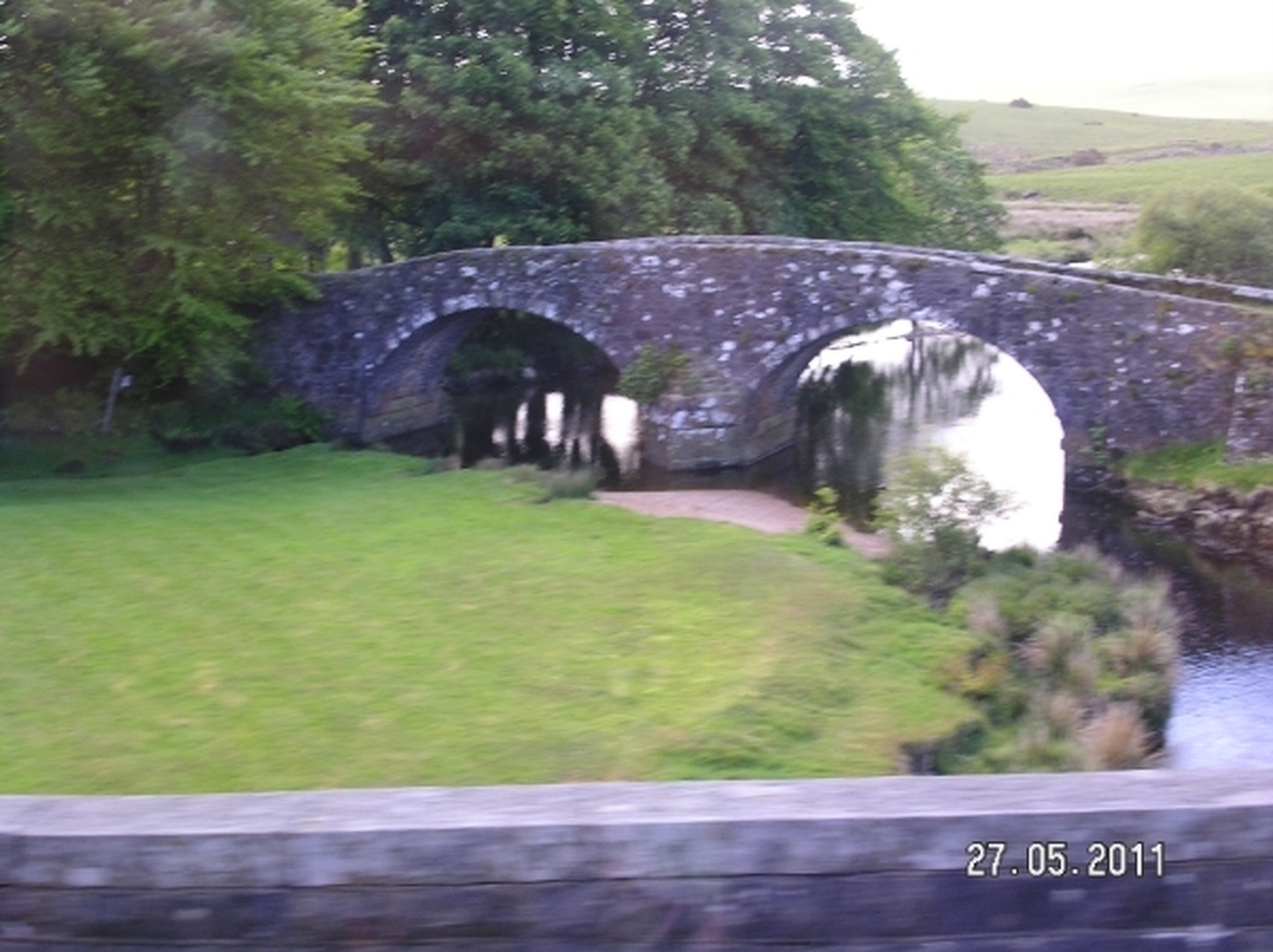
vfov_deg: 26.5
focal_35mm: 55
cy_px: 476
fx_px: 2021
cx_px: 636
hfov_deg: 35.0
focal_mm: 11.3
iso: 100
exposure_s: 1/45
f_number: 3.5
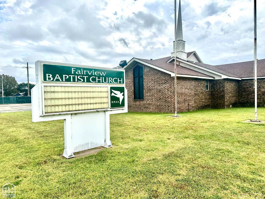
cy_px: 100
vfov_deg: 56.8
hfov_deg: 71.6
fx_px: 184
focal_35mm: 24
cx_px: 132
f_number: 1.78
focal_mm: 6.86
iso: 80
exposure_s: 1/5525
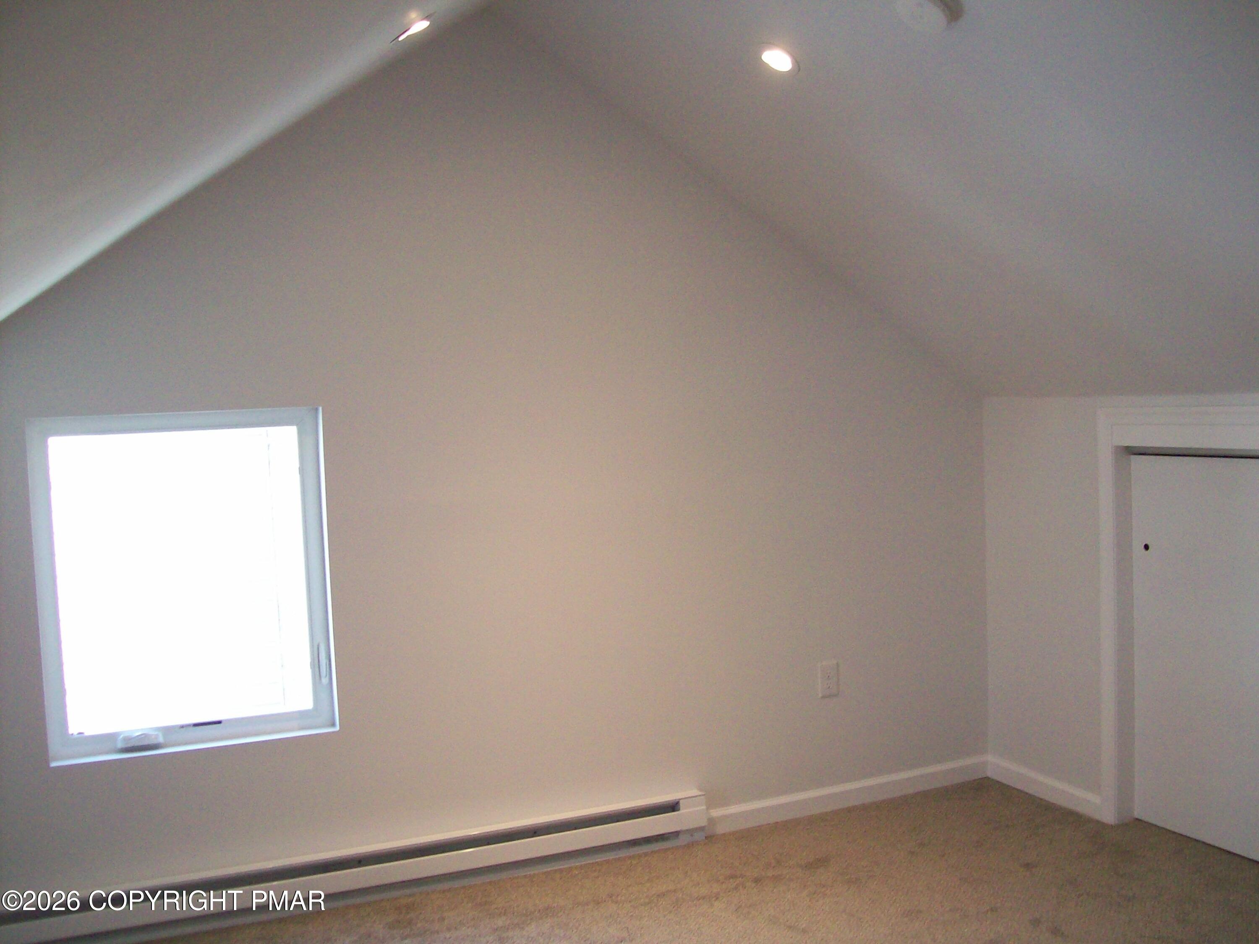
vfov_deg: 39.7
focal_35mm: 36
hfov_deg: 51.4
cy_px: 472
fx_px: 1309
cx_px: 630
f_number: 2.7
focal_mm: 6
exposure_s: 1/64
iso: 200
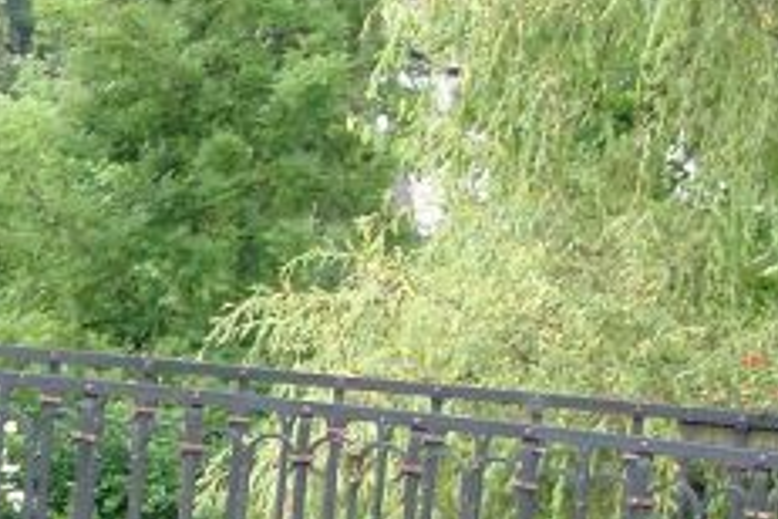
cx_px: -445
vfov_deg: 4.6
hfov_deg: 6.9
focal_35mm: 295
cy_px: 661
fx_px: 6375
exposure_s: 1/65.8
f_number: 2.8
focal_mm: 16.97
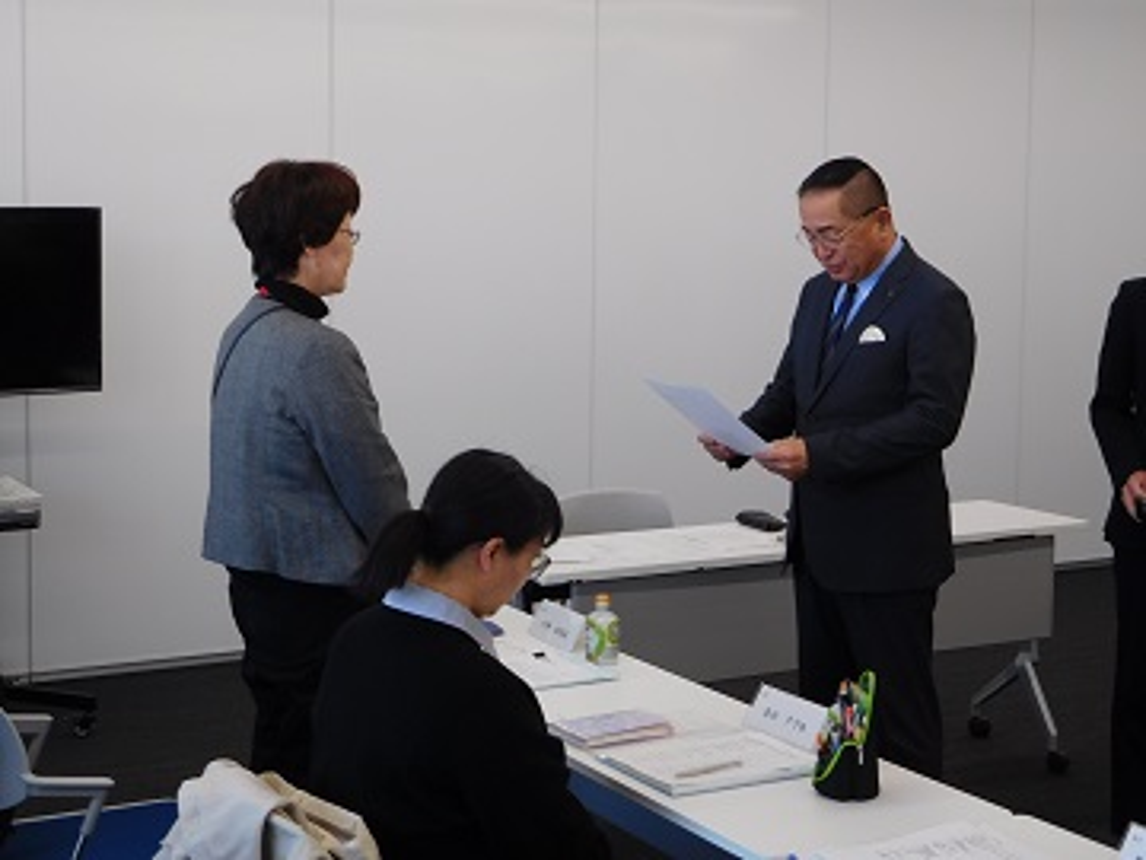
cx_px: 573
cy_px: 430
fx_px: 2053
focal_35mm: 62
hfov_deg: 31.2
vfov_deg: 23.7
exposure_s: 1/30
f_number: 4.4
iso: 125
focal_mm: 11.1
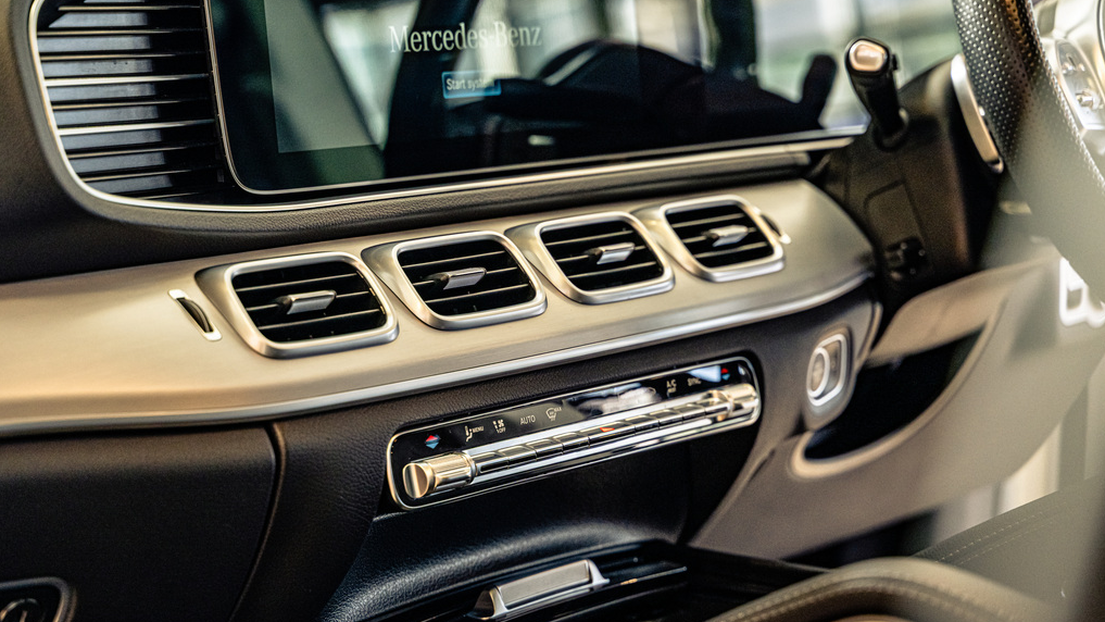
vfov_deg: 15.3
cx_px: 552
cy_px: 294
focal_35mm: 79
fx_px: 2315
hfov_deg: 26.9
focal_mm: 75
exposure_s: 1/160
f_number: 4
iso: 1600
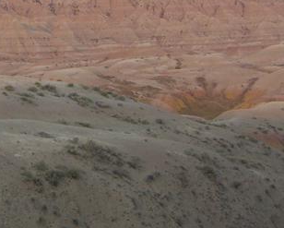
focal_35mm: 175
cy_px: -7
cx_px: 20
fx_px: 1472
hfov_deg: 10.9
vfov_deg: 8.8
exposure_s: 1/200
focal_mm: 8.9
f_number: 2.8
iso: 64
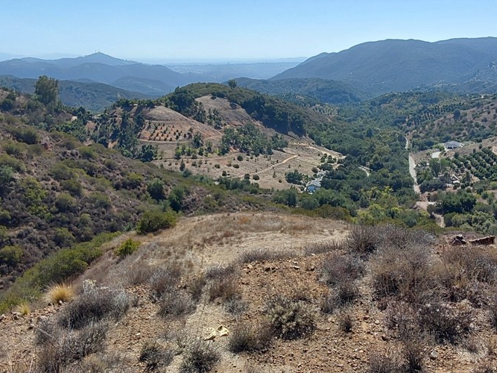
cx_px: 283
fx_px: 617
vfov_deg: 33.6
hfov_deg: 43.8
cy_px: 167
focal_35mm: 43
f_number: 1.9
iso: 50
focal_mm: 2.91
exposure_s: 1/1808
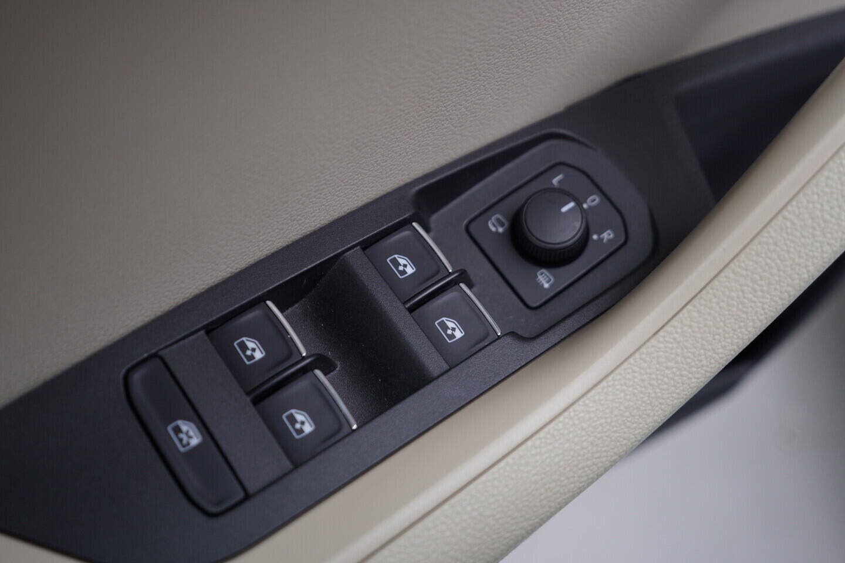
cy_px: 282
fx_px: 845
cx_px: 422
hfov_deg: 53.1
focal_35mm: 36
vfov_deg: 36.9
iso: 125
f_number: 2.8
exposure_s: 1/40
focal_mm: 24
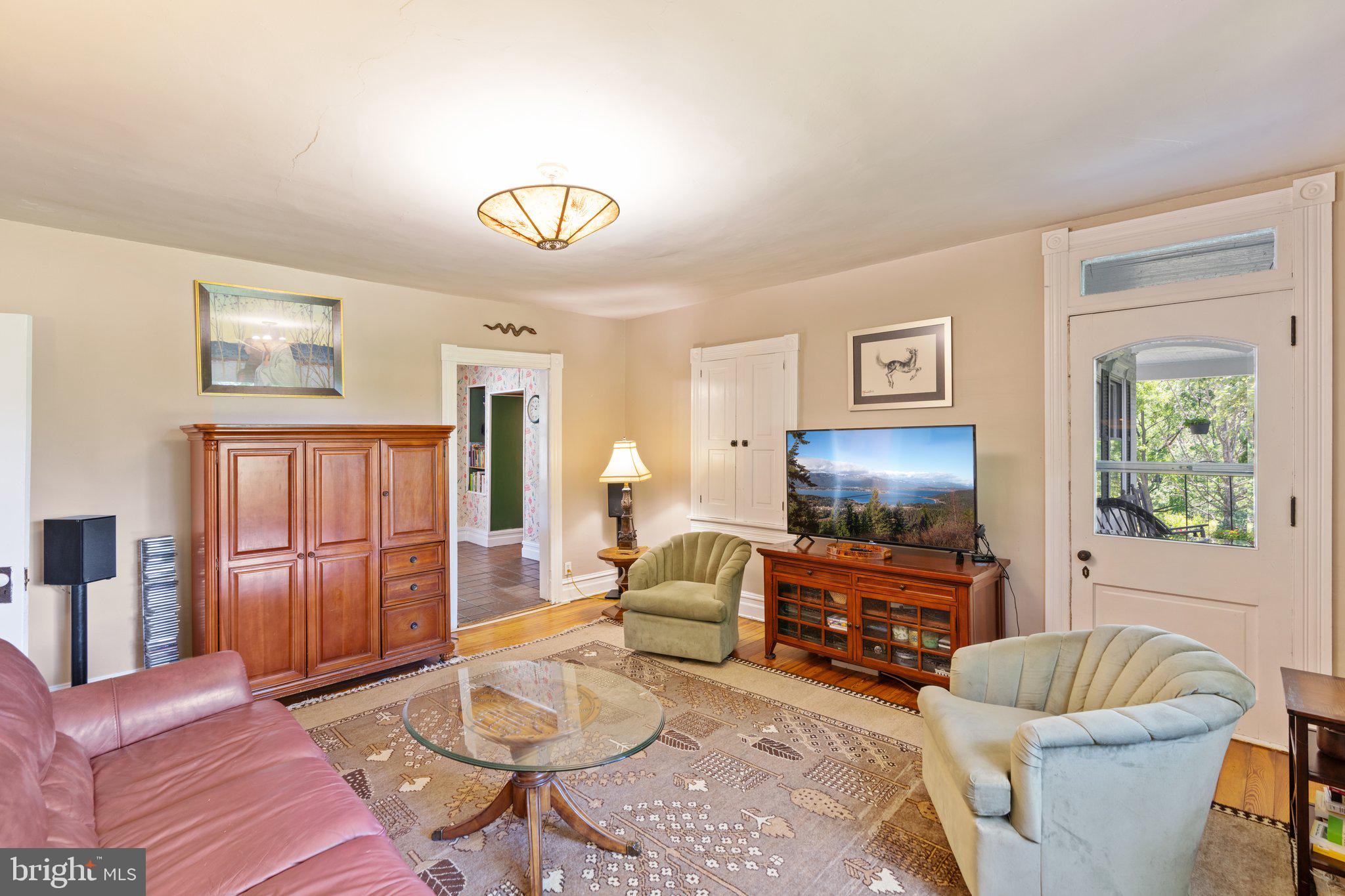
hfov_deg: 96.7
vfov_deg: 73.7
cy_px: 448
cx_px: 672
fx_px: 598
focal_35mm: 16
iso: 320
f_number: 7.1
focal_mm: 16
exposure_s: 1.3
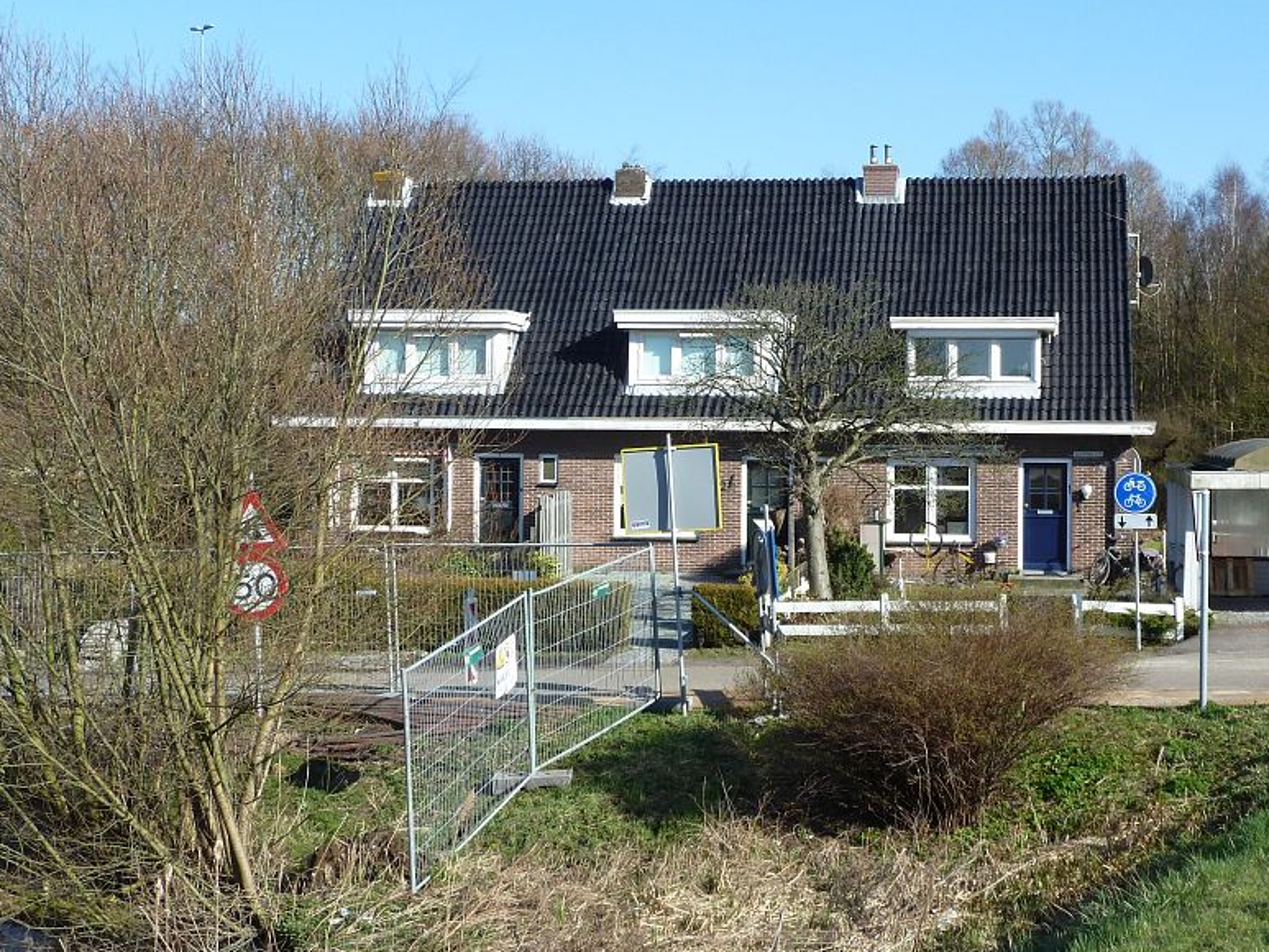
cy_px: 435
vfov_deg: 29.7
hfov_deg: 38.6
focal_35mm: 49
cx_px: 799
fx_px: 1797
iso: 80
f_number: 4
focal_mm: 6.1
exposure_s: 1/320
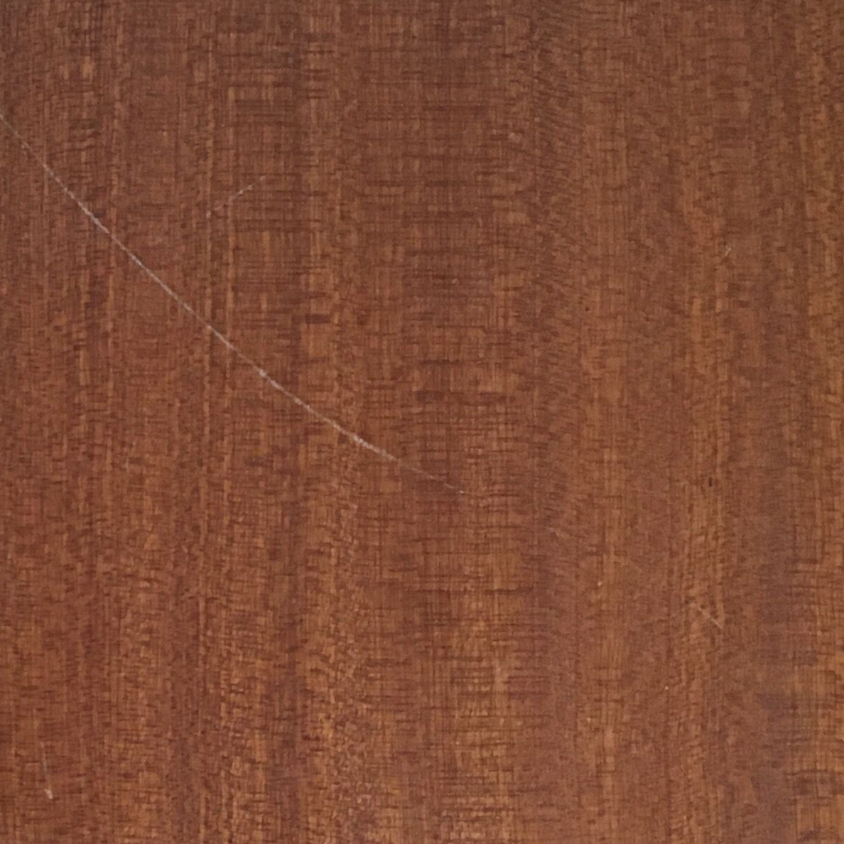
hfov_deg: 19.2
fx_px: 2400
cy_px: 444
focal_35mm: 87
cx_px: -70
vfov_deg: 19.9
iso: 200
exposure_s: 1/33
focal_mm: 4.15
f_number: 2.2
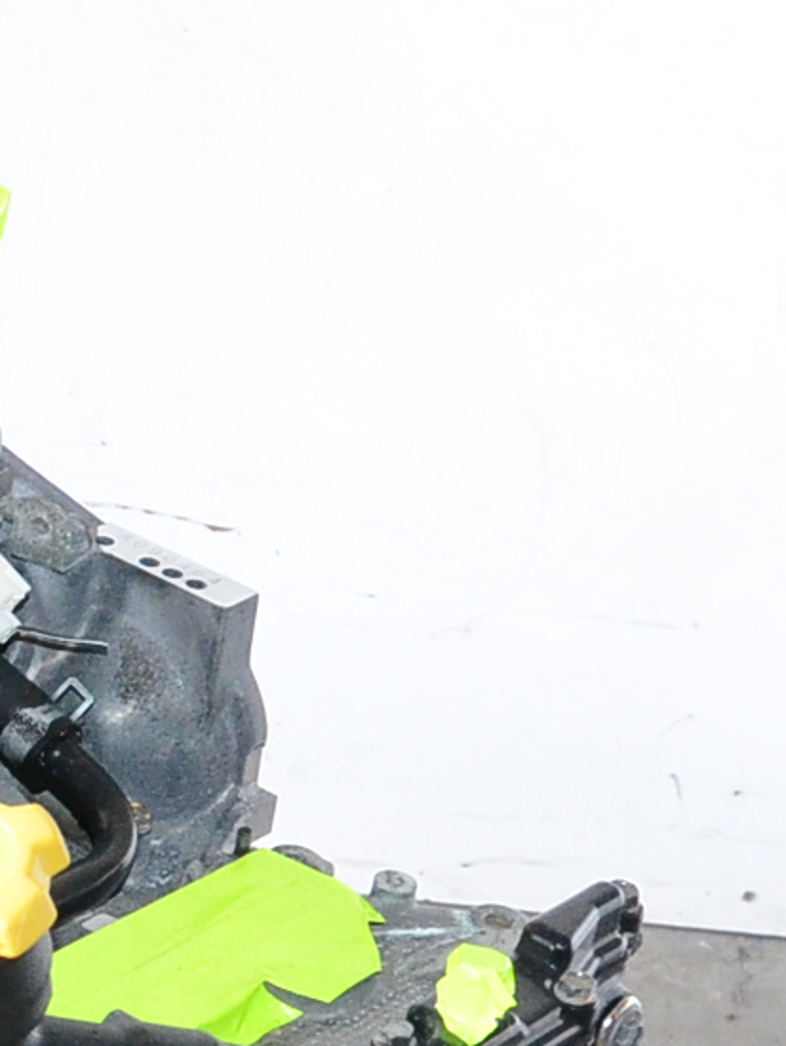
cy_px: 846
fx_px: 3509
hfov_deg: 12.1
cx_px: -464
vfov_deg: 16.8
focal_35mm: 116
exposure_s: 1/80
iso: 2500
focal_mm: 18
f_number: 8
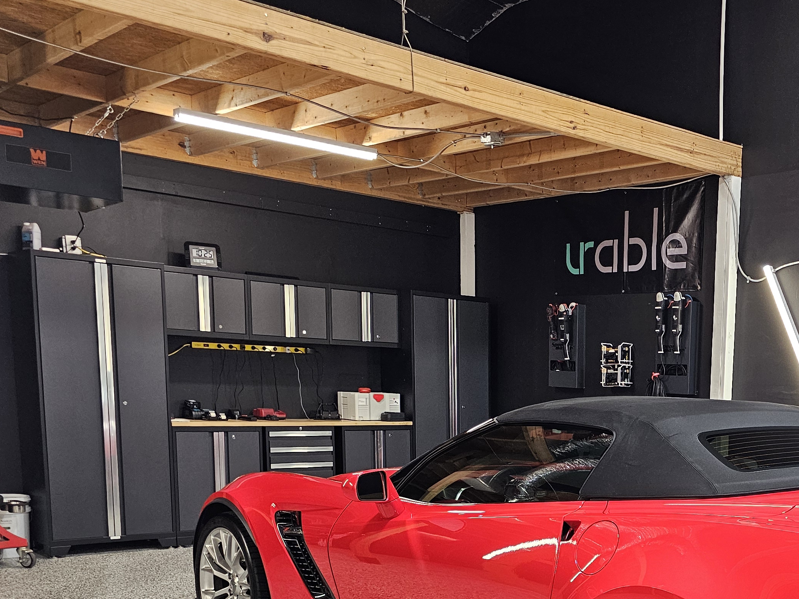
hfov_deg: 39.9
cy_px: 548
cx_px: 711
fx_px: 1016
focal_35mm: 44
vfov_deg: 31.2
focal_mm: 6.3
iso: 250
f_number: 1.7
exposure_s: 1/120
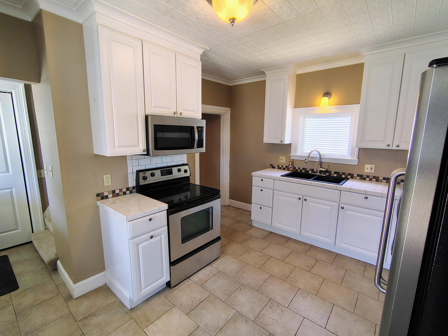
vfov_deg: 78.1
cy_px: 168
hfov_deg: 94.5
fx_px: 207
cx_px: 224
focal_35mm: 16
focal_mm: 2.13
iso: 316
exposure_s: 1/60
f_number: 2.2
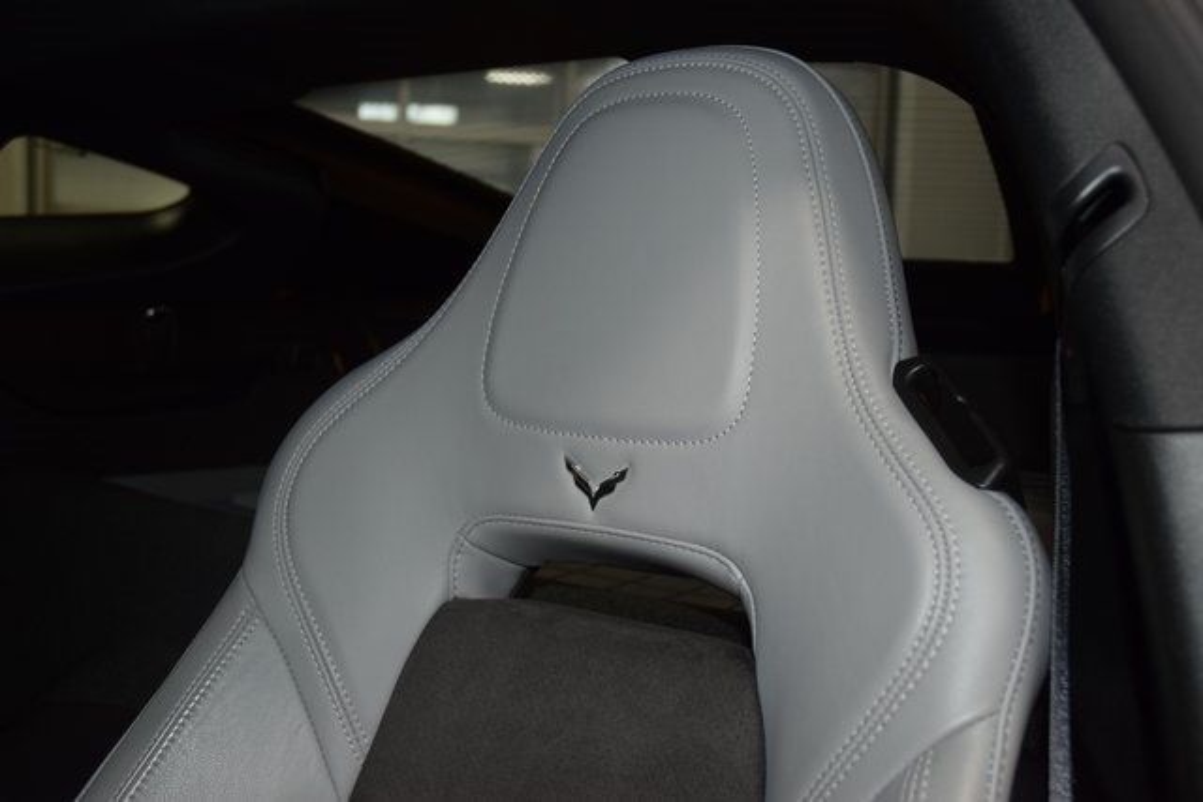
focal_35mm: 36
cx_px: 602
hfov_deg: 53.1
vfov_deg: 36.9
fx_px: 1203
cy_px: 401
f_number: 3.8
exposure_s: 1/80
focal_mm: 24
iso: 900
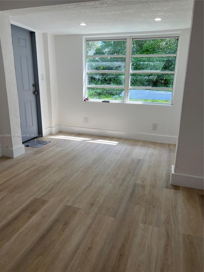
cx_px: 102
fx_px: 204
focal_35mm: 26
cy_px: 136
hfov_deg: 53.1
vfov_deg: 67.3
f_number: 1.5
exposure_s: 1/316
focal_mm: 5.7
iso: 50
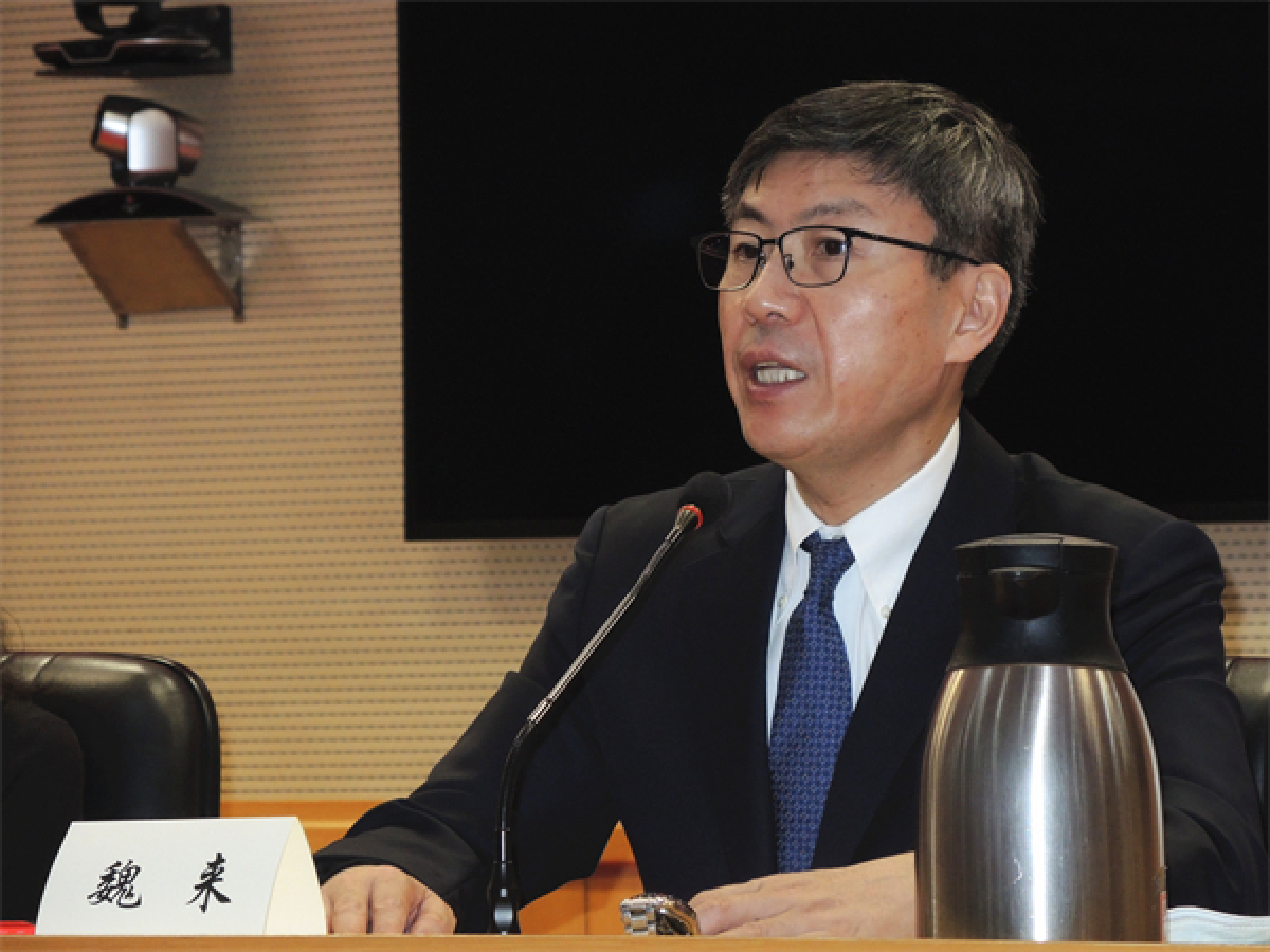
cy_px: 476
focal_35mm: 135
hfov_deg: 14.6
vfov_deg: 11.0
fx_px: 4953
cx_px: 635
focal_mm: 28.4
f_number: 3.5
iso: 400
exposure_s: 1/125
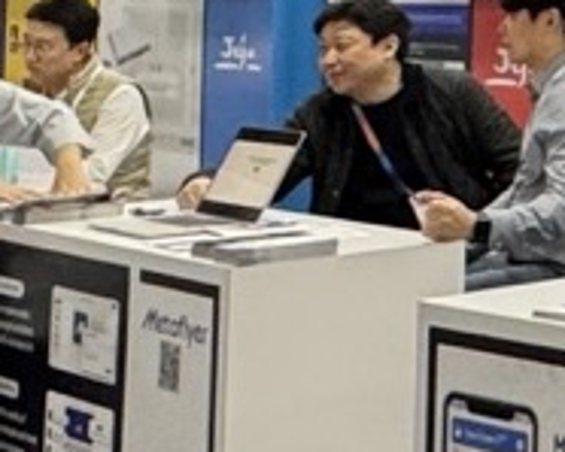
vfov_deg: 16.2
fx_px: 1573
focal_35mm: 94
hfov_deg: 14.0
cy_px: 52
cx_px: 1364
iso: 250
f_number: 2.2
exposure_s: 1/120
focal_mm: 2.22
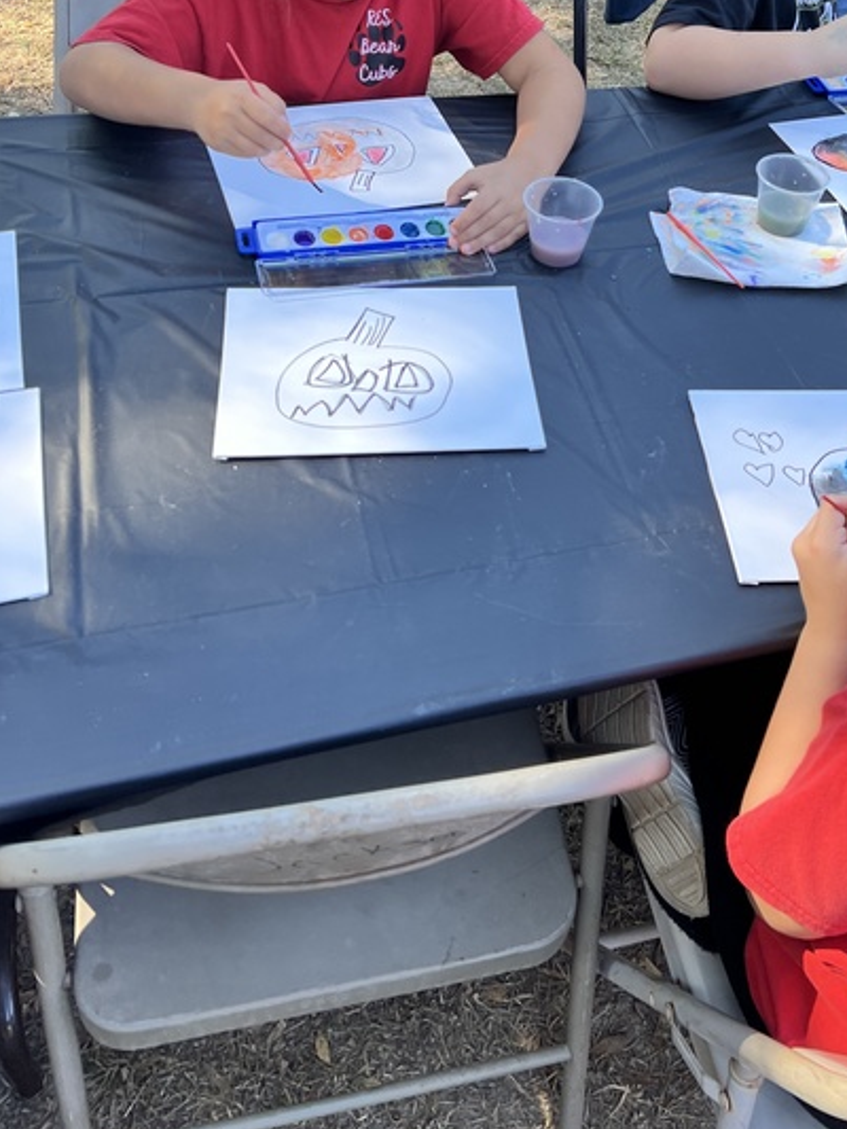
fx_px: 1272
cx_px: 599
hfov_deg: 36.3
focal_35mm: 39
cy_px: 301
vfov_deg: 46.4
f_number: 1.5
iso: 40
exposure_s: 1/265
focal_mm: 5.7
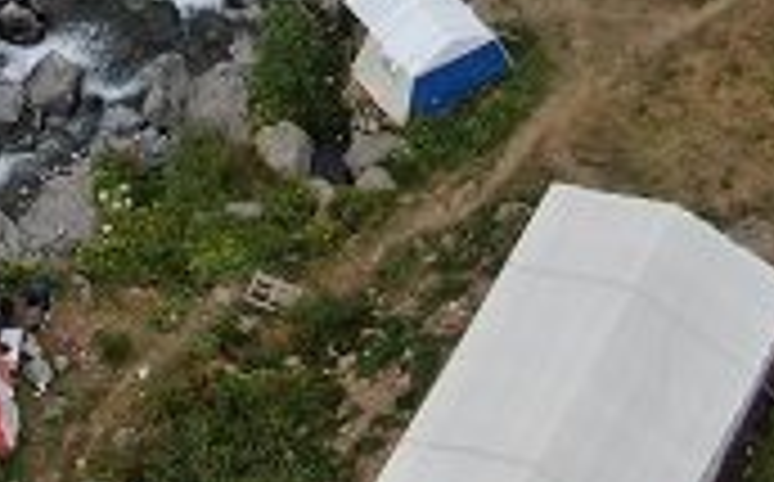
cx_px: 342
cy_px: -527
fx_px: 3750
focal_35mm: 178
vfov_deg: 7.1
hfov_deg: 11.8
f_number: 3.8
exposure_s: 1/500
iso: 100
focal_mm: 8.6
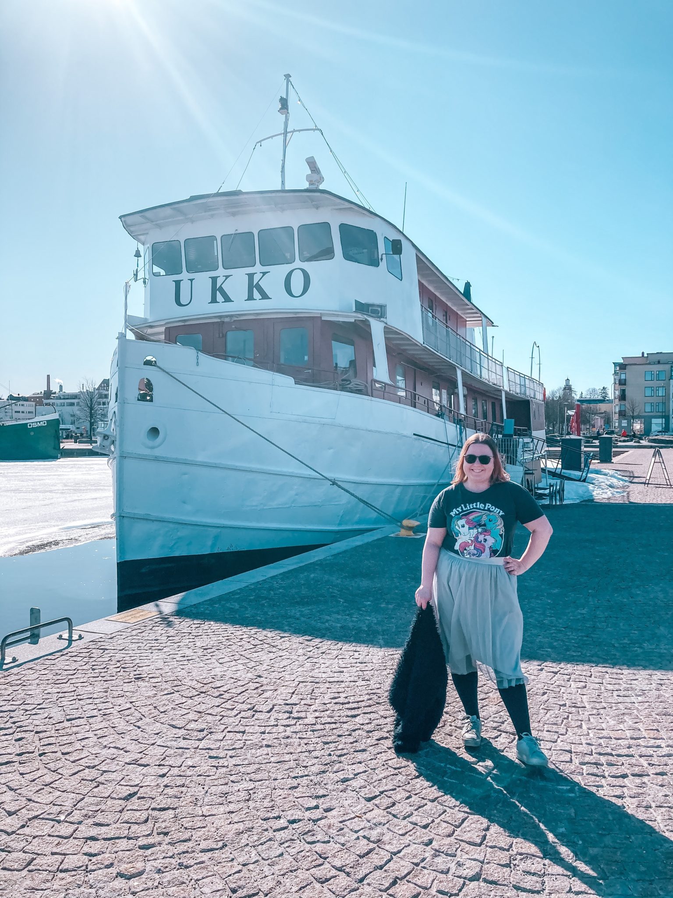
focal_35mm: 28
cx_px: 336
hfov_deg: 49.7
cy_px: 449
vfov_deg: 63.4
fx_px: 726
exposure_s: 1/3700
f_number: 1.8
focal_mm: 3.99
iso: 20
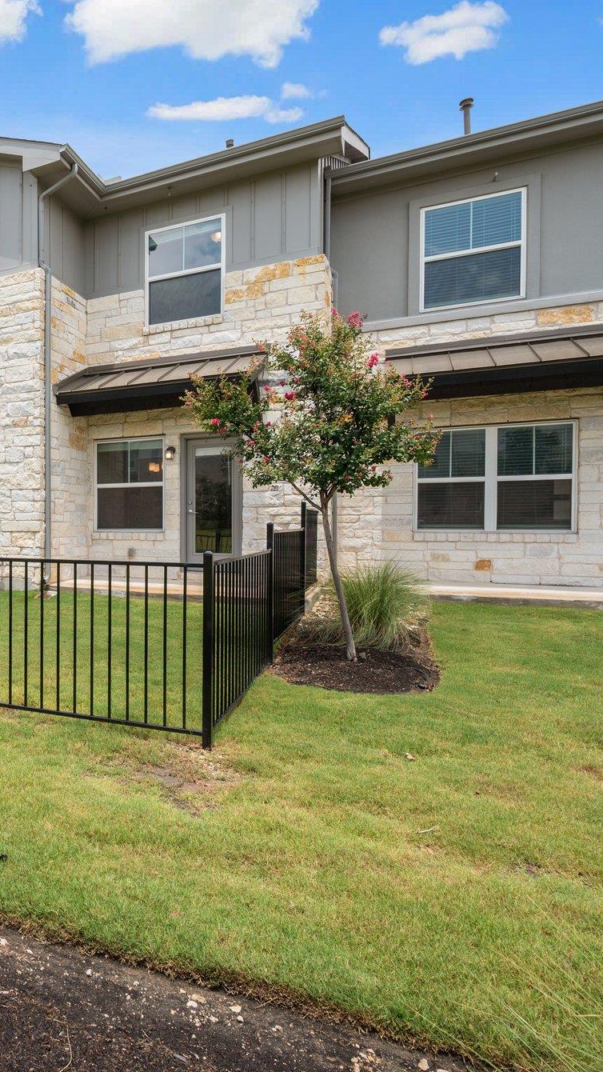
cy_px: 533
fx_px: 682
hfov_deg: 40.4
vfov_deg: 76.3
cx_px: -28
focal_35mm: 24
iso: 100
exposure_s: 1/320
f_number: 8
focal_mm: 15
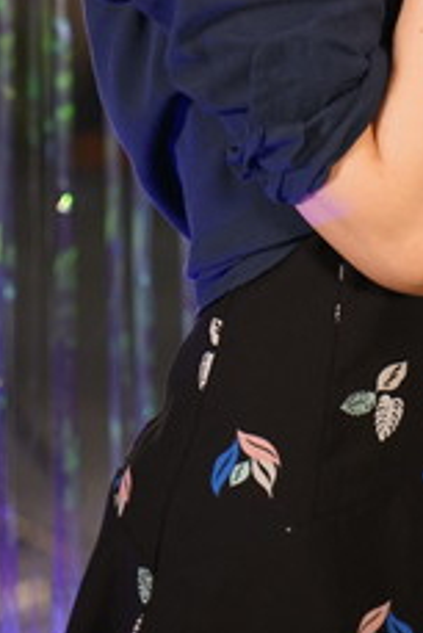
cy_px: -77
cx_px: 482
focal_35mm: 210
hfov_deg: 6.5
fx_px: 3695
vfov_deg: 9.7
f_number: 2.8
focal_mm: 75
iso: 800
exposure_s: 1/80
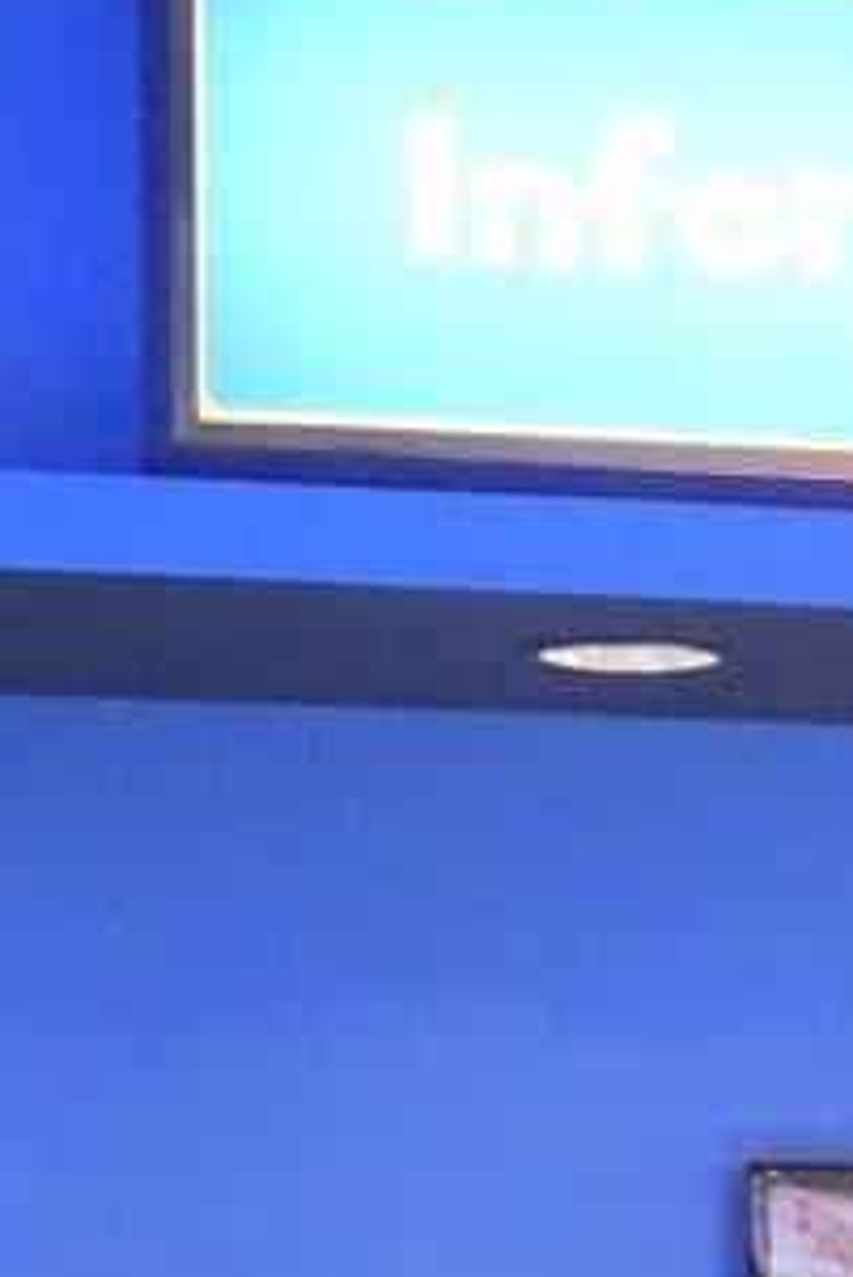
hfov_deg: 10.8
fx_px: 4425
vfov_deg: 15.5
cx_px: 1108
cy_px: 1731
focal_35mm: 125
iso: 3200
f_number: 4.5
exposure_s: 1/60
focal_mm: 25
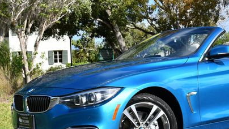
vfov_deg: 16.6
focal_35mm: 73
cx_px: 169
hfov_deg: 28.6
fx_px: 444
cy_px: 64
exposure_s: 1/250
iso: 100
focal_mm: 22
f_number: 8
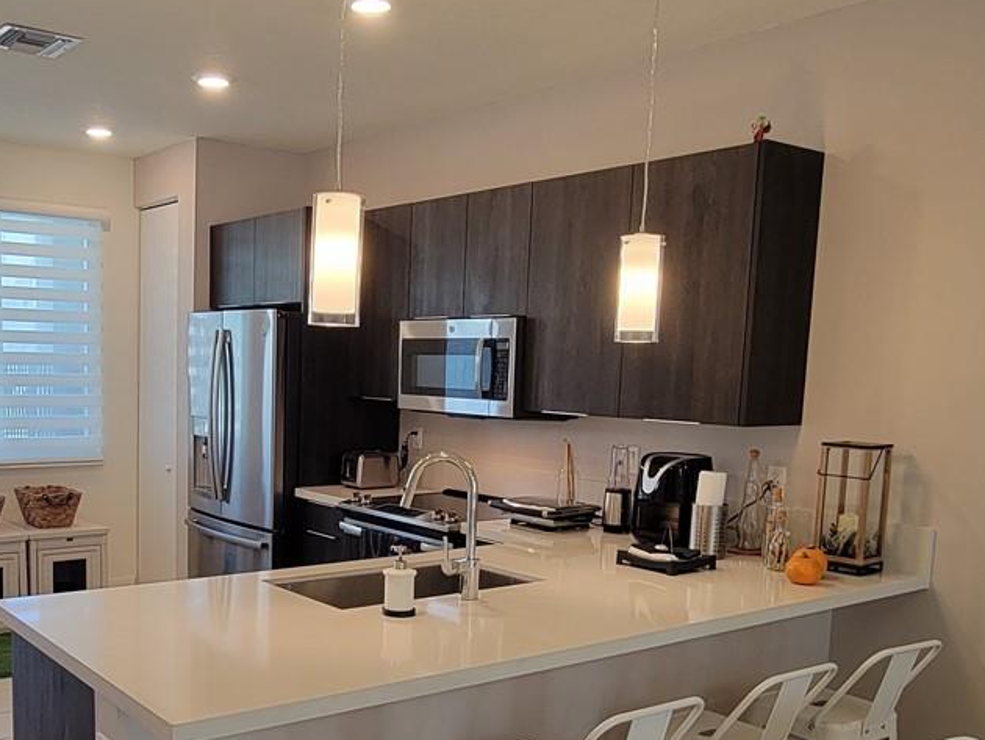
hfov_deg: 54.4
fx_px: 939
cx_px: 341
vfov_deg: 42.4
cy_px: 494
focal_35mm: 33
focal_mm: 2.2
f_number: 2.2
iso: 100
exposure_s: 1/59
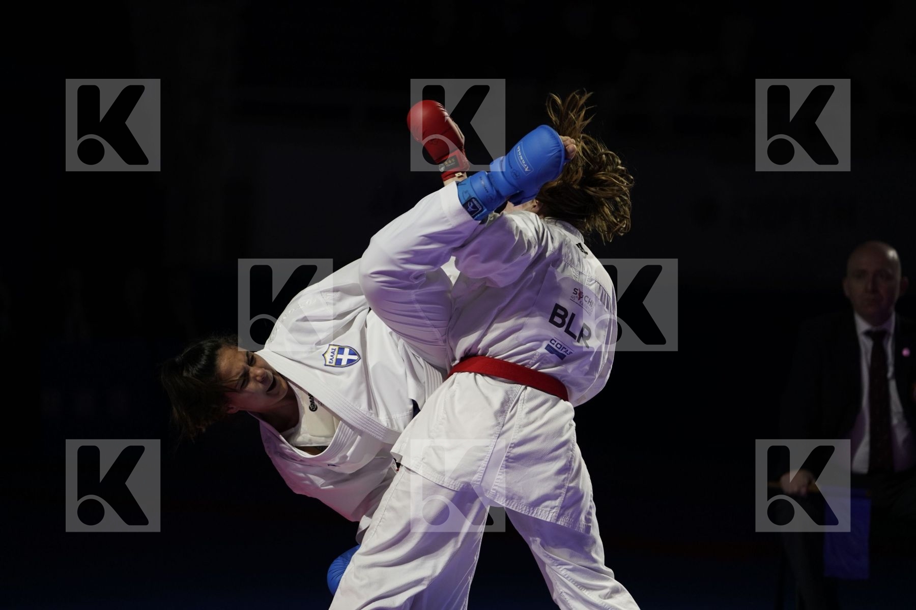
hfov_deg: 12.3
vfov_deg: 8.2
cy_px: 305
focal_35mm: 167
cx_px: 458
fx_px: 4249
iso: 1250
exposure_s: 1/1000
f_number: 2.8
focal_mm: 167
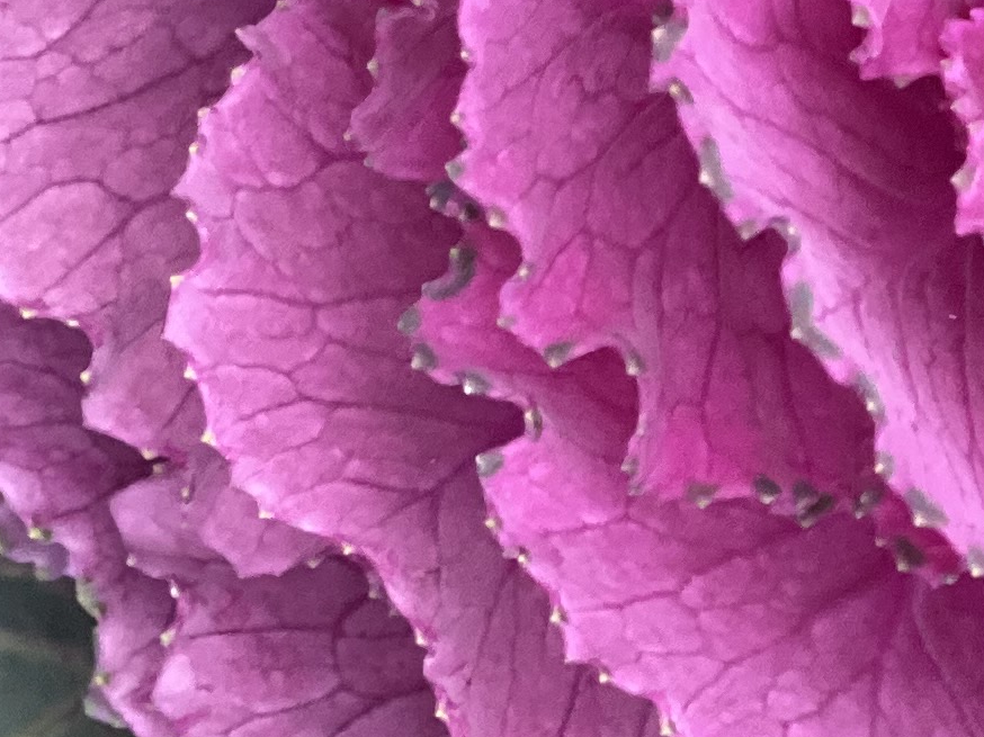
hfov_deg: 8.2
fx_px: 6820
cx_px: 1126
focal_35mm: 240
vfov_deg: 6.2
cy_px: -75
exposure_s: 1/110
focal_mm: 6
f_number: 2
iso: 250
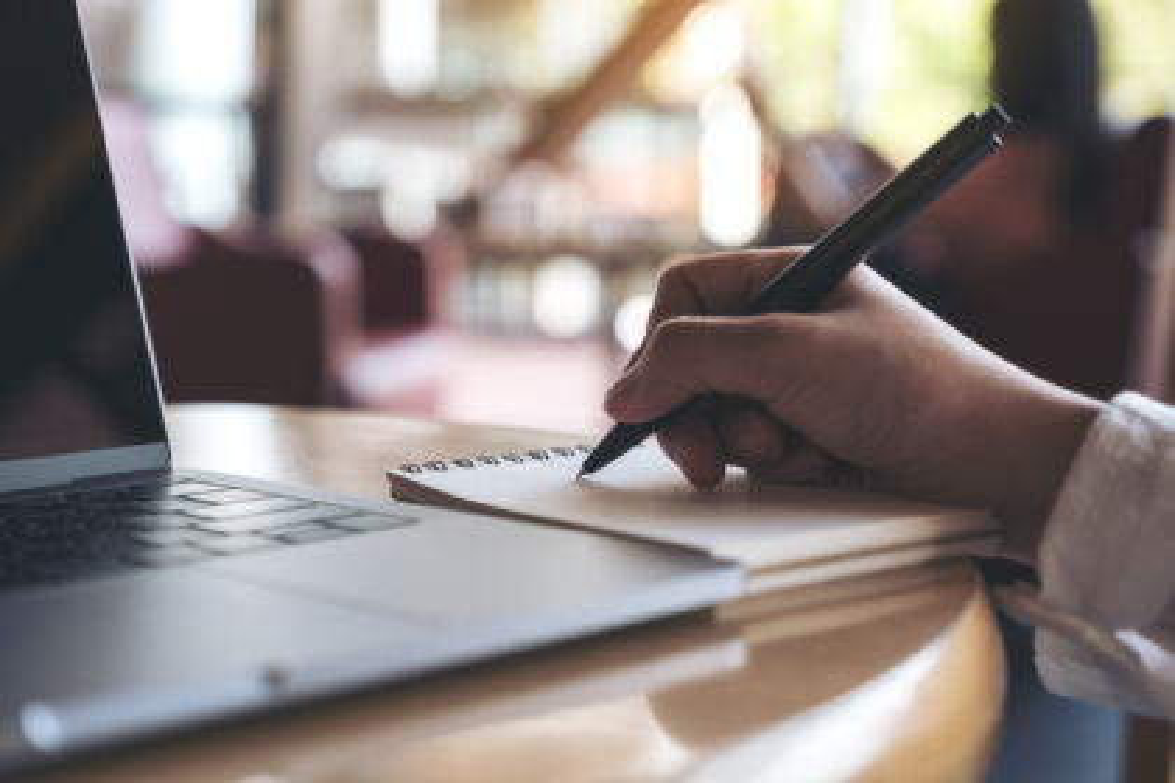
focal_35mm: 64
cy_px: 392
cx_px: 588
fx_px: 2089
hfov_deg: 31.4
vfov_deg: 21.2
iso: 200
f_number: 2.8
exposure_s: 1/110
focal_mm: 42.7
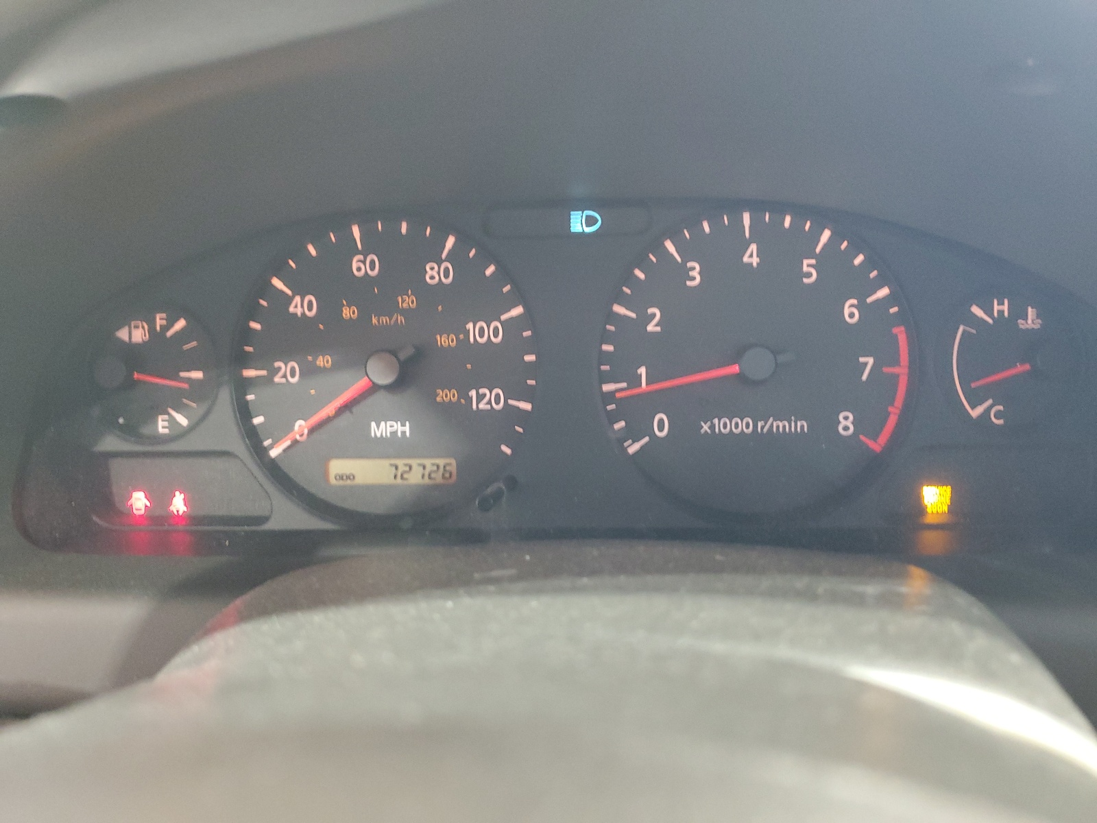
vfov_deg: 53.1
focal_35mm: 26
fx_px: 824
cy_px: 412
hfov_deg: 67.3
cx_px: 548
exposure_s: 1/17
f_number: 1.5
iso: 294
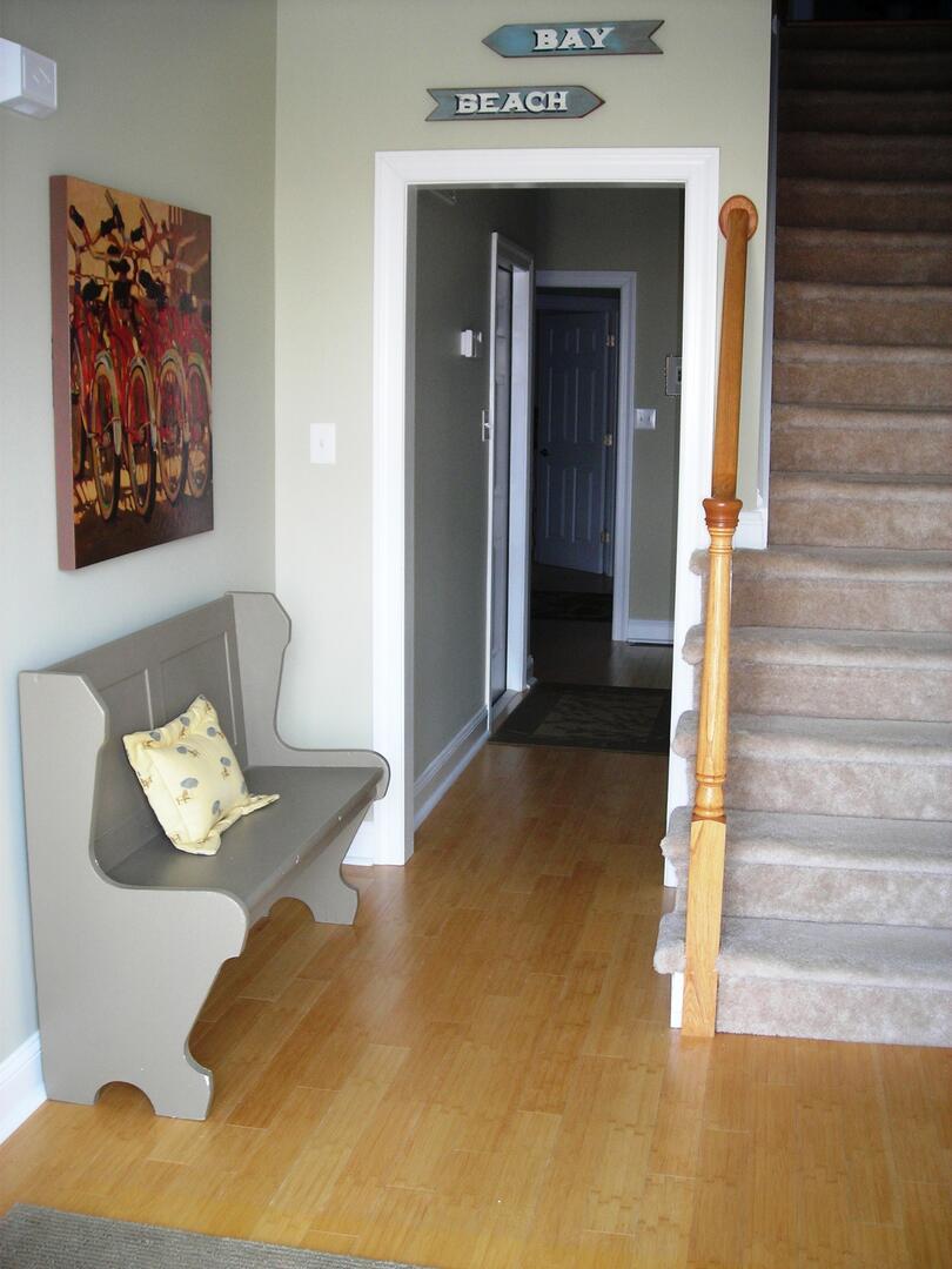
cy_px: 634
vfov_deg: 49.0
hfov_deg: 37.7
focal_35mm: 38
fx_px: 1393
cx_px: 476
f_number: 3.2
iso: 120
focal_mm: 6.3
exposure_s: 1/30
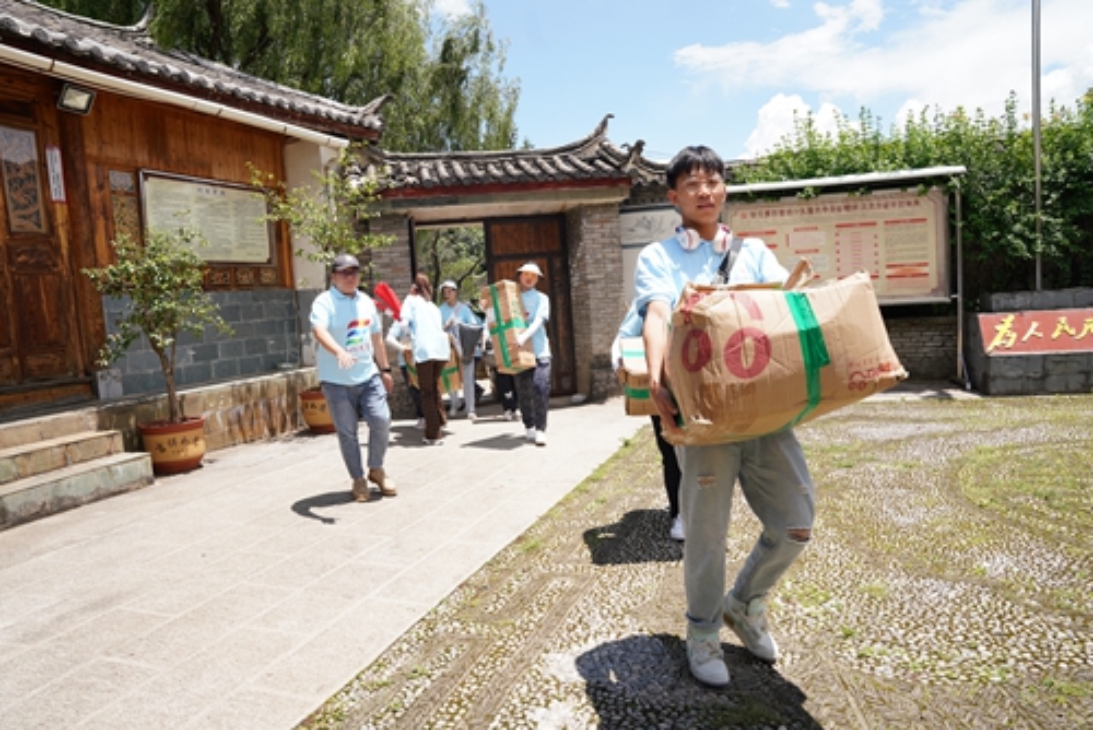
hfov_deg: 71.3
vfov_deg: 51.2
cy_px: 365
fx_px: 762
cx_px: 546
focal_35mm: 25
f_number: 5.6
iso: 160
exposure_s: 1/400
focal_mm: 25.1
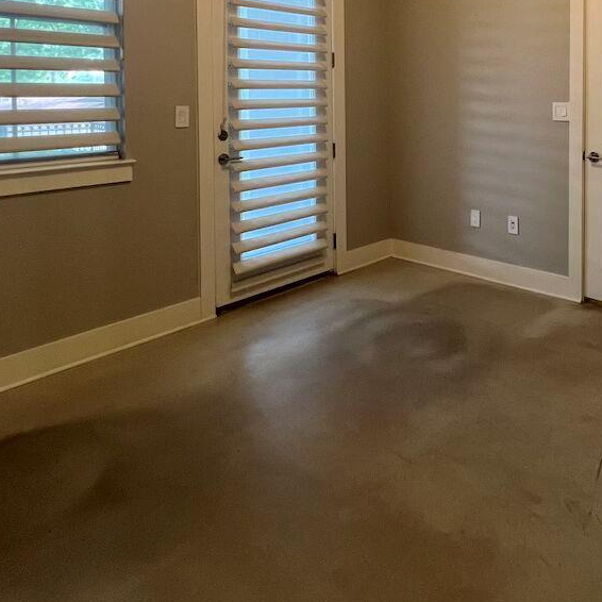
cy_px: 105
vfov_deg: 55.8
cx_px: 463
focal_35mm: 26
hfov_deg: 57.4
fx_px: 512
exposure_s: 1/63
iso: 250
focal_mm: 1.57
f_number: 1.8
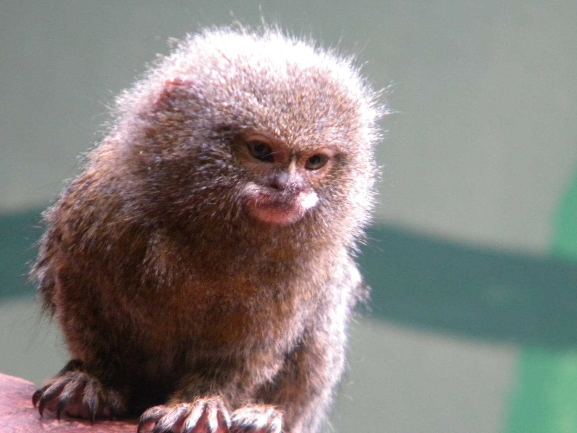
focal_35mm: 474
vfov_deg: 3.1
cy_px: 228
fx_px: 7902
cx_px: 270
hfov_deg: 4.2
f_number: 5.4
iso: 400
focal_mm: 75
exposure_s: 1/33.7
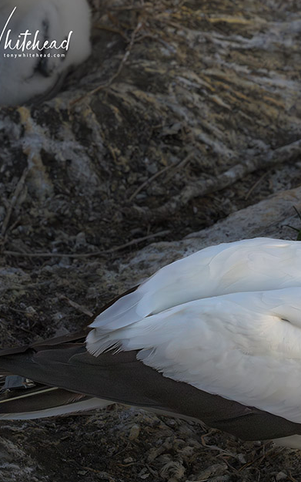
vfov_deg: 9.2
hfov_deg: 5.8
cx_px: 279
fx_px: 2977
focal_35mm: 227
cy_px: 245
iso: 3200
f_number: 10
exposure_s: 1/1000
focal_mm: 145
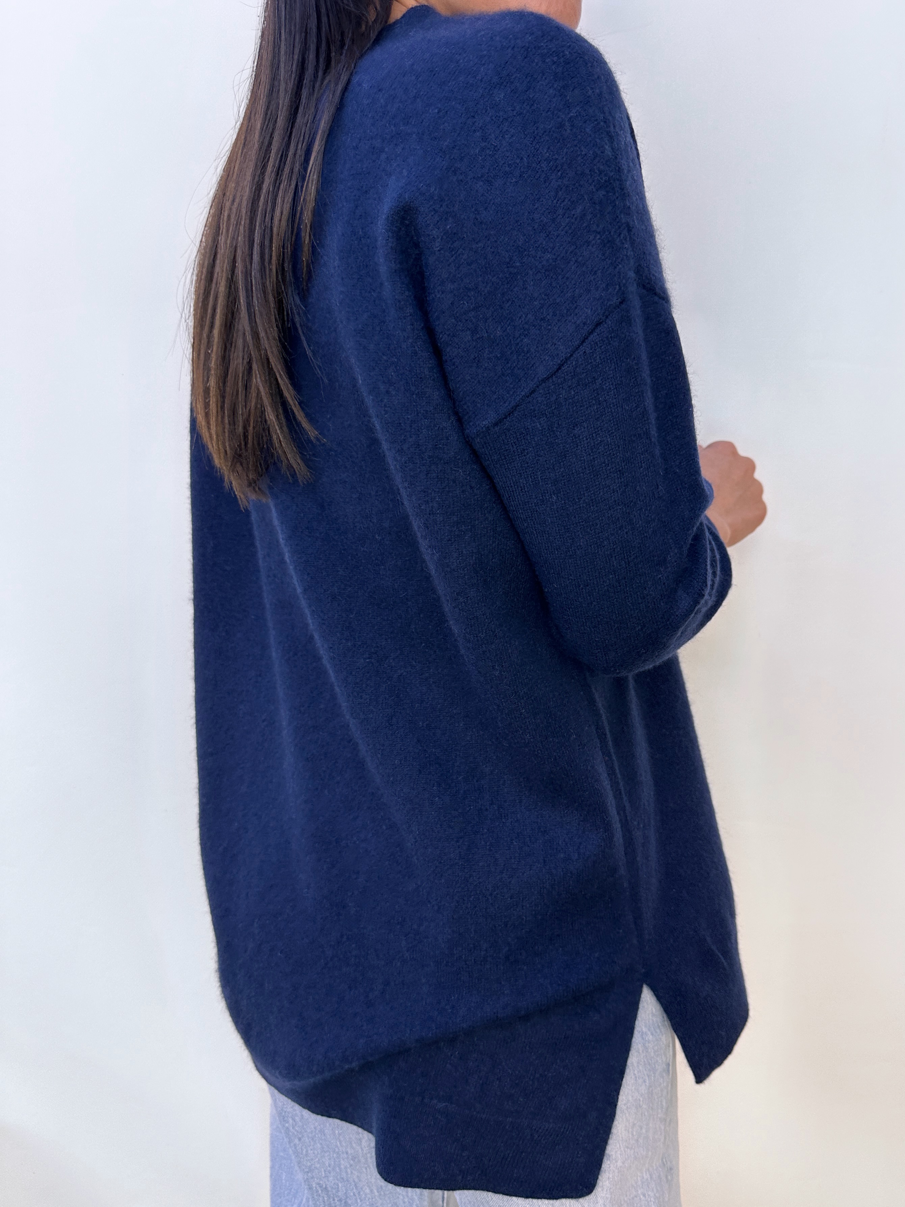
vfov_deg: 71.6
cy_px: 604
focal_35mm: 24
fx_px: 837
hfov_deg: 56.8
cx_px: 452
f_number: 1.78
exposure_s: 1/444
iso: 80
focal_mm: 6.86
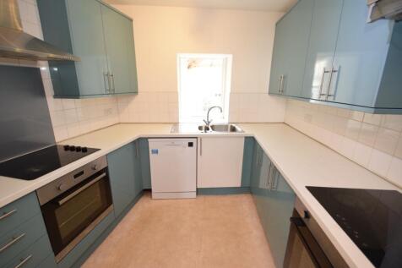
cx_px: 201
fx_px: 167
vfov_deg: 77.3
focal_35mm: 15
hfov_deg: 100.4
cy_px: 134
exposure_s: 1/125
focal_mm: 10
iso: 800
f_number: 5.6
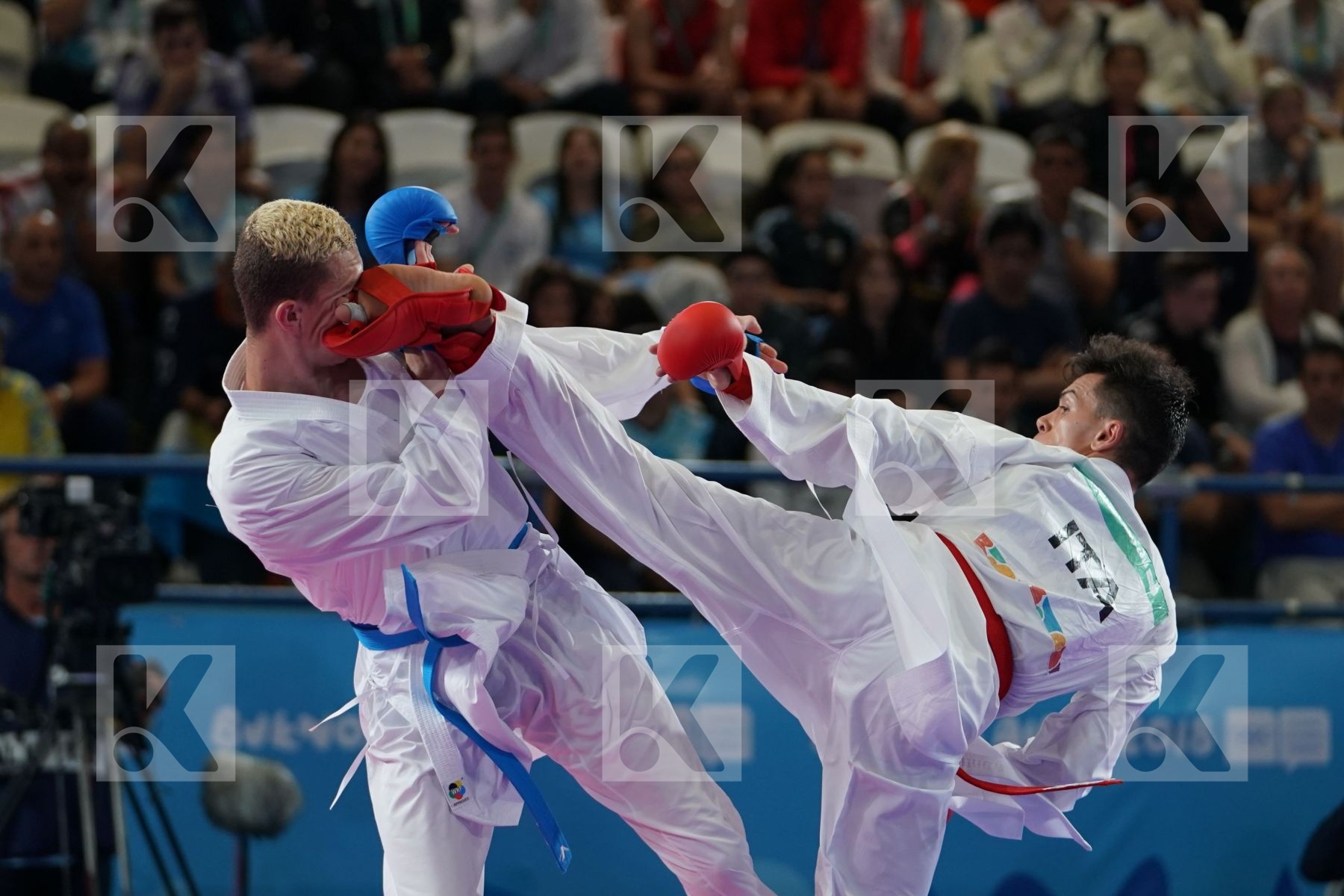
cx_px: 672
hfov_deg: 10.7
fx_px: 7167
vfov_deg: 7.2
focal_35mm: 192
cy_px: 448
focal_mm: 128
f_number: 2.8
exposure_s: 1/1000
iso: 1250
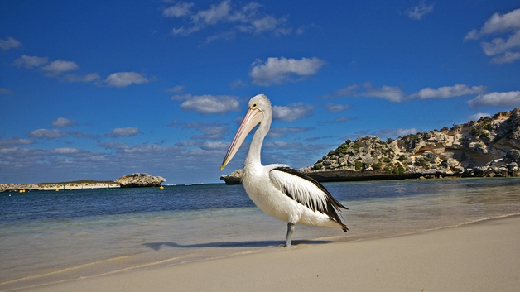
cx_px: 262
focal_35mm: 32
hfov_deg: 61.0
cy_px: 141
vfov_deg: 36.7
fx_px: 441
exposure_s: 1/250
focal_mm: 20
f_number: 13
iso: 200
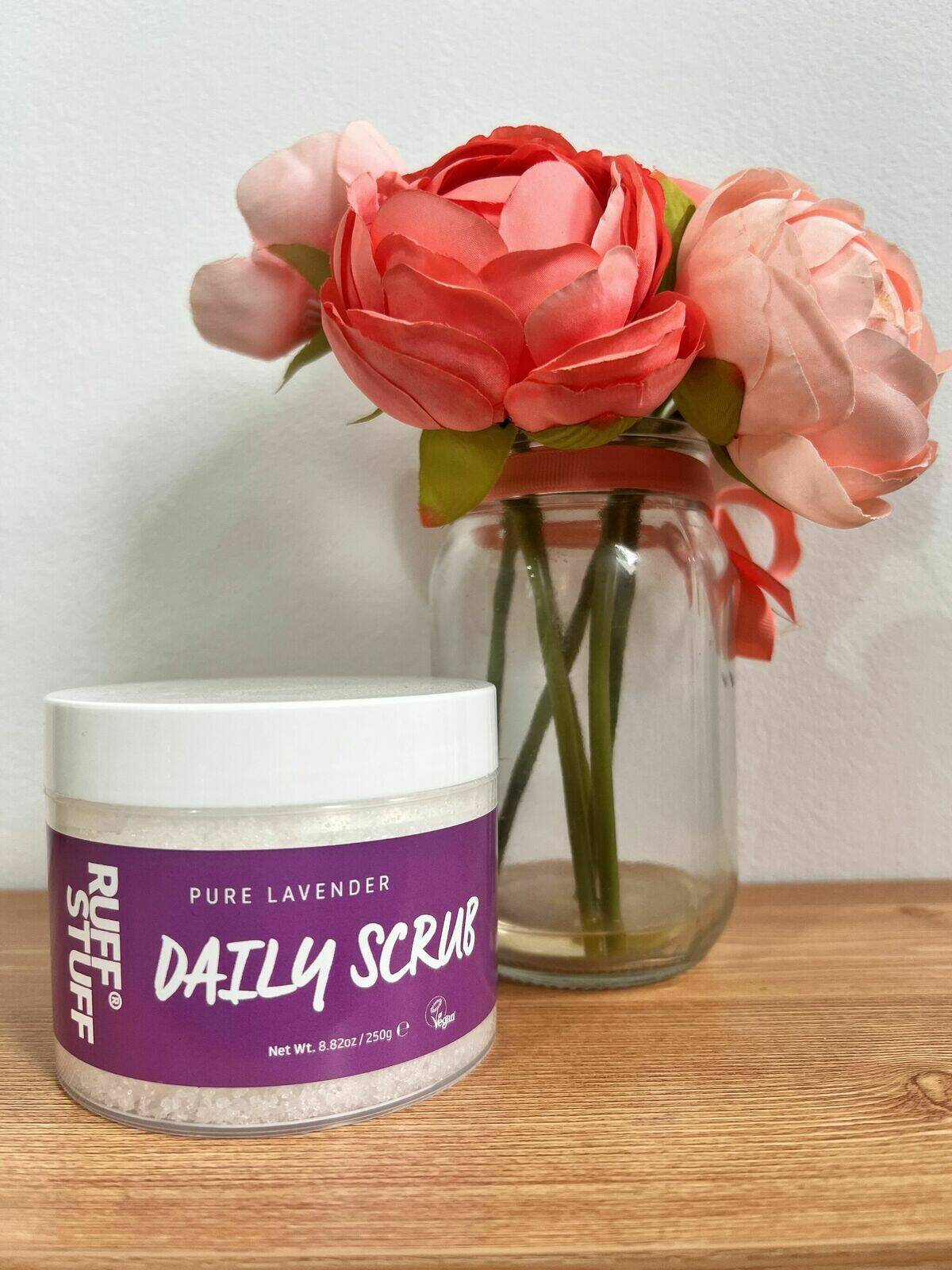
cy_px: 635
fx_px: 953
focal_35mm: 26
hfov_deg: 53.1
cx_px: 476
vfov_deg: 67.3
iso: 64
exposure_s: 1/100
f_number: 1.5
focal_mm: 5.7
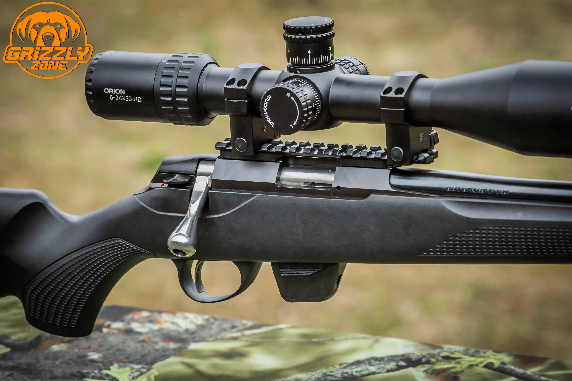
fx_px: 3694
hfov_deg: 8.9
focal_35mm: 232
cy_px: 190
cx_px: 286
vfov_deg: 5.9
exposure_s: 1/400
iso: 1250
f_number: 7.1
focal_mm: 155
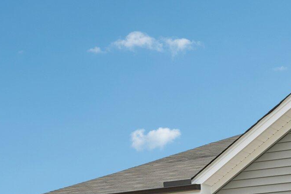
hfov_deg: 23.2
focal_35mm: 80
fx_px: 647
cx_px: 351
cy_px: 207
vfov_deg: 16.6
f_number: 8
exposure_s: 1/200
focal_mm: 26
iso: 100
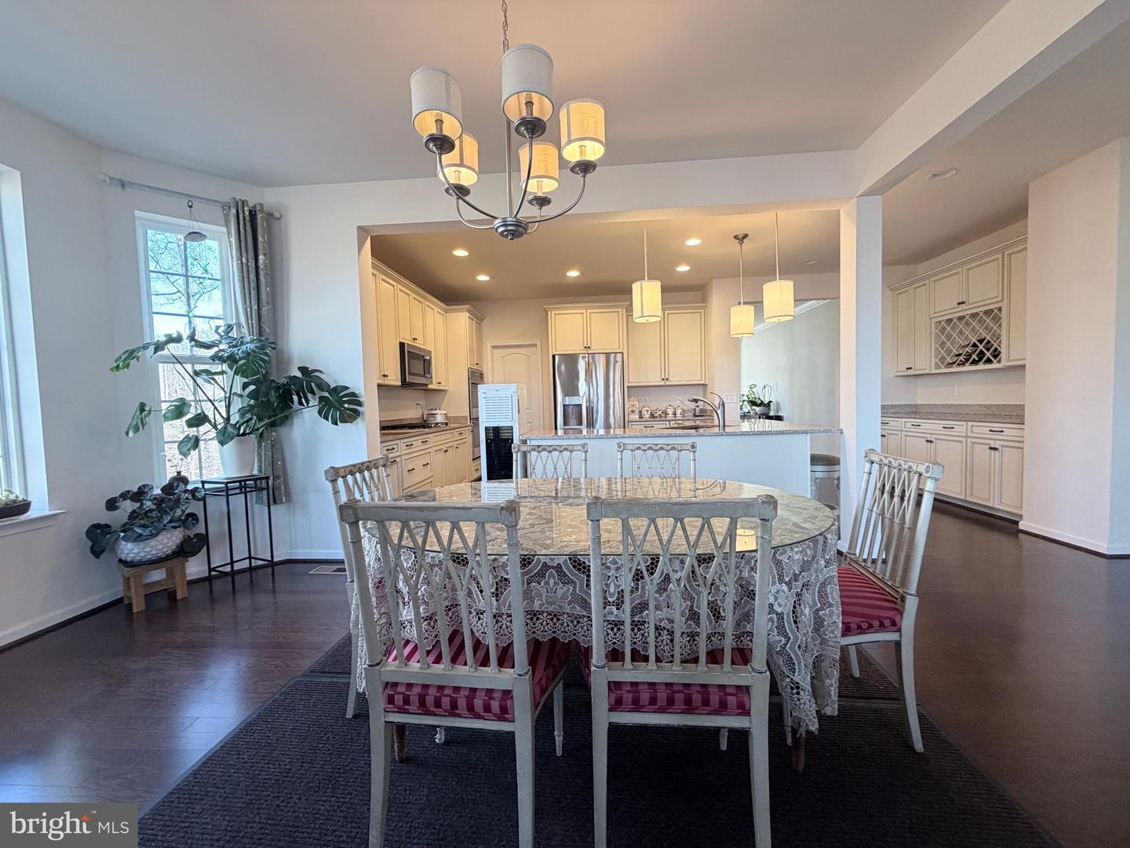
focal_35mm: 14
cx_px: 565
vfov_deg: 85.7
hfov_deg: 102.1
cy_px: 424
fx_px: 457
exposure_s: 1/60
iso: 160
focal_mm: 2.22
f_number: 2.2
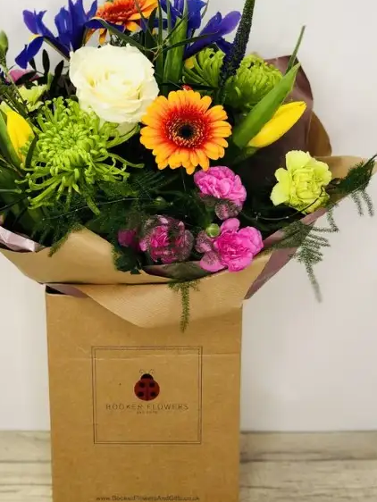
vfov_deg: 26.3
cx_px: 139
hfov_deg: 19.9
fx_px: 1074
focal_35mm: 74
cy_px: 197
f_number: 2.4
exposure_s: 1/50
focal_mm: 6
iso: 16
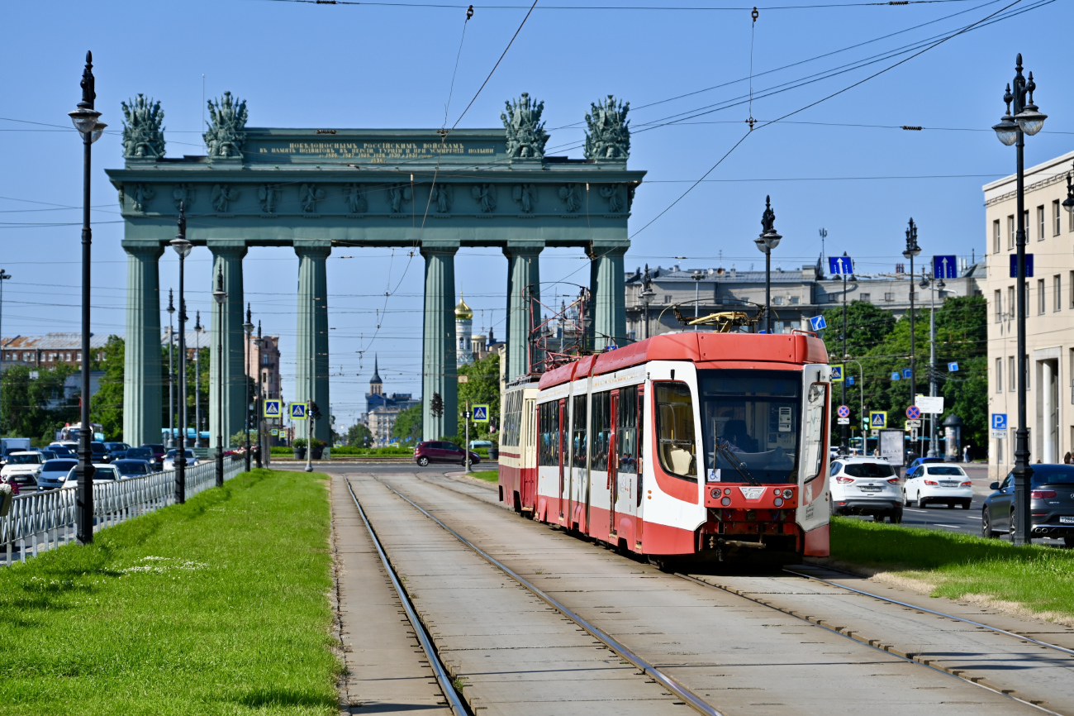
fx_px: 3281
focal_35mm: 110
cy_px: 358
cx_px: 537
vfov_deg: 12.4
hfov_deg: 18.6
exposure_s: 1/400
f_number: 6.3
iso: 50
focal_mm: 110
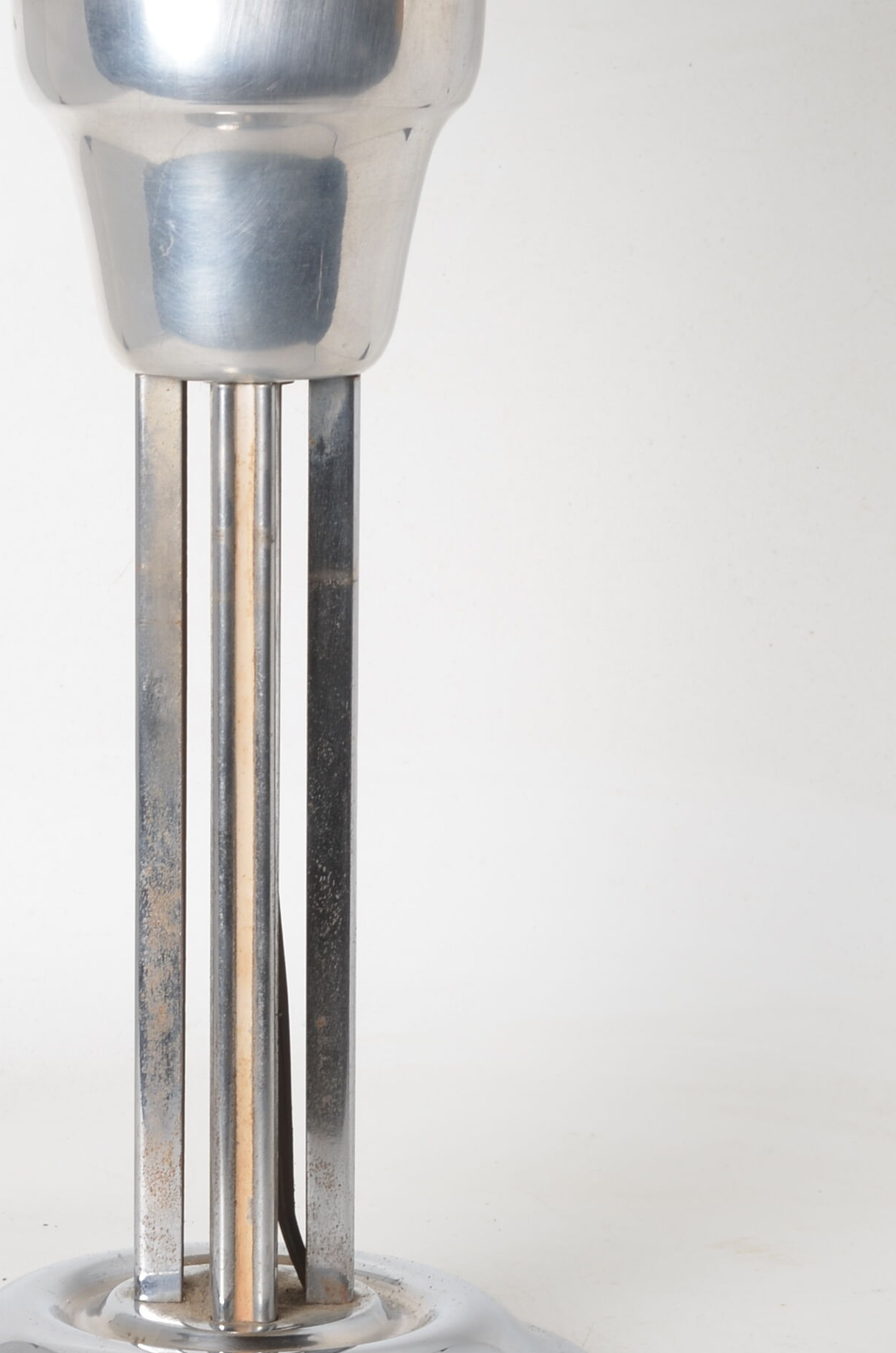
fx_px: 5663
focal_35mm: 151
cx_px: 214
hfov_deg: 9.0
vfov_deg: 13.6
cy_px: 395
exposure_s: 1/125
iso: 100
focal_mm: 50
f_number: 11
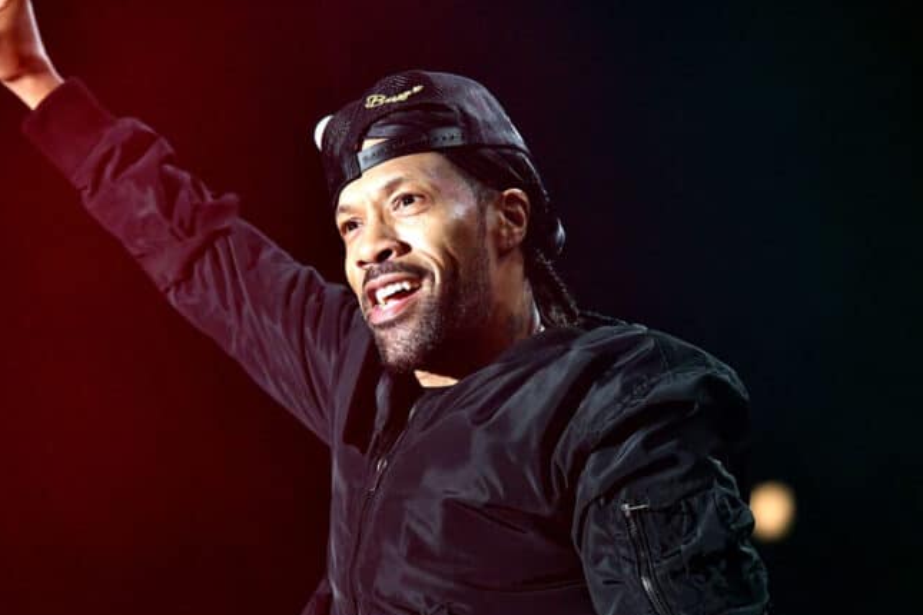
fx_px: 5153
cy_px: 359
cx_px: 392
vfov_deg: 6.8
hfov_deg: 10.2
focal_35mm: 201
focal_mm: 160
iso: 4000
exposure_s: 1/1000
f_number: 4.5
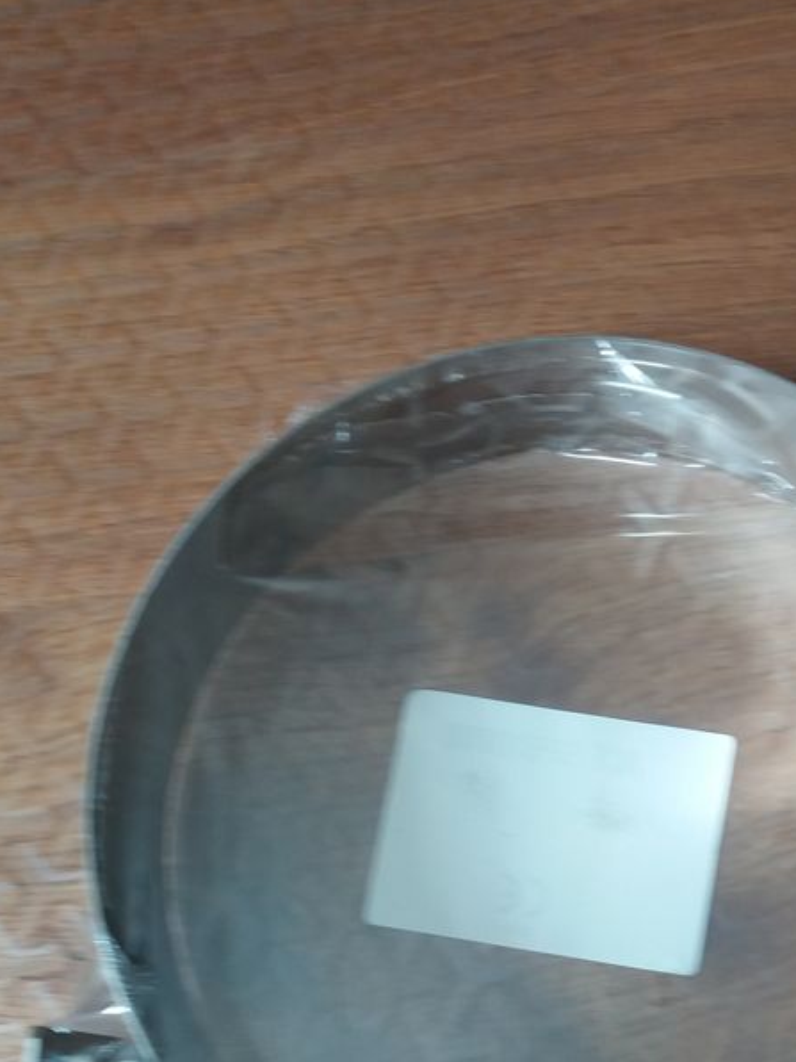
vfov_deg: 38.6
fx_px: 1441
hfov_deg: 30.6
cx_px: 547
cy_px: 875
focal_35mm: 47
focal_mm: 3.7
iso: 80
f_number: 1.9
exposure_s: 1/33
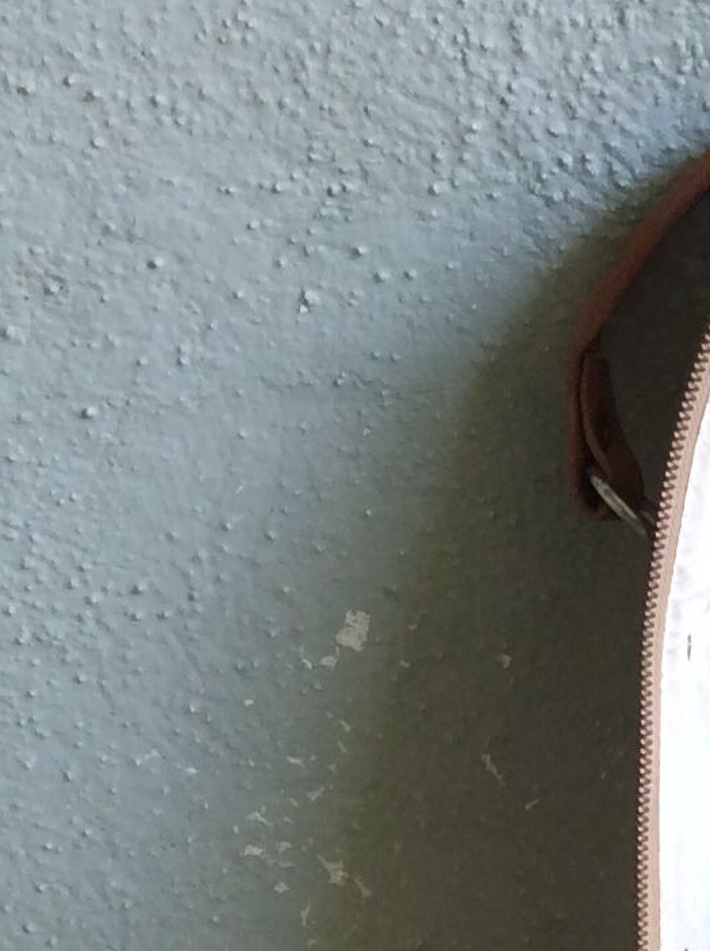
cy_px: 1556
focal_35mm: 118
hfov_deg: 11.9
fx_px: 3236
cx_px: 1087
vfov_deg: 15.1
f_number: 2.4
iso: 32
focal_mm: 3.3
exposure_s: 1/25
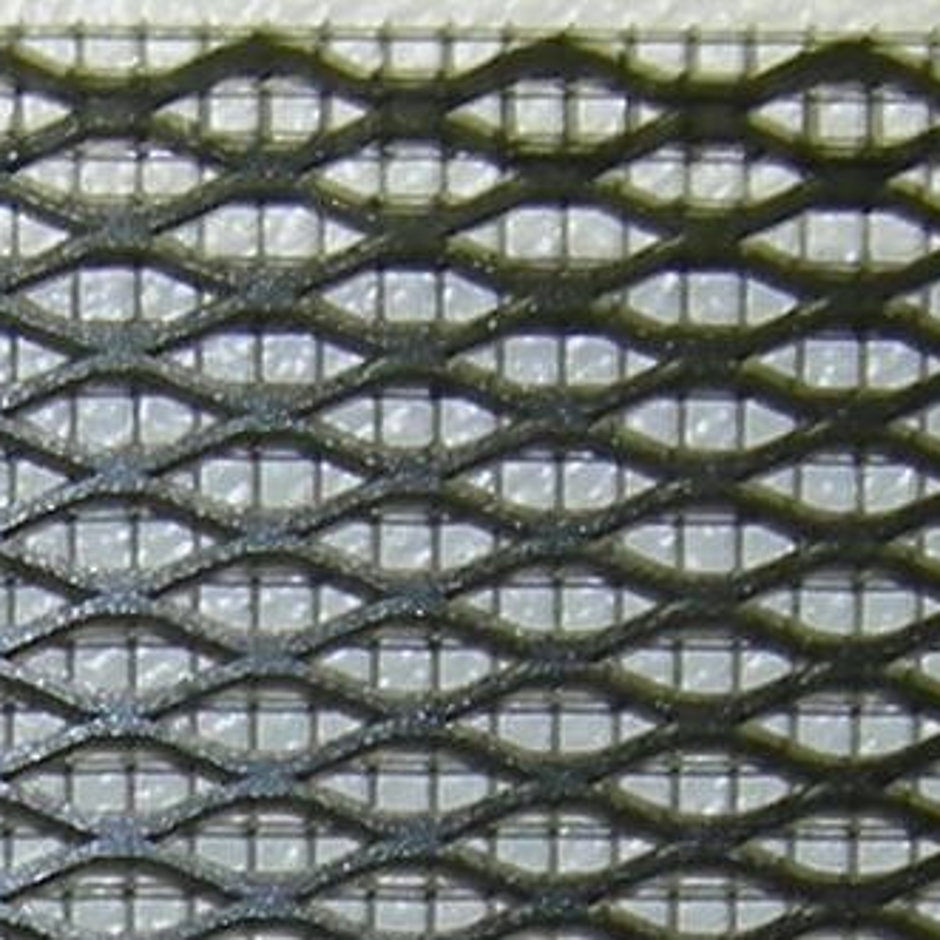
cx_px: -298
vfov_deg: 7.4
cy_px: 1602
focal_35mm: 231
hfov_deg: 7.5
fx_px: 7097
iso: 64
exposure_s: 1/30
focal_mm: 7.5
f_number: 2.7
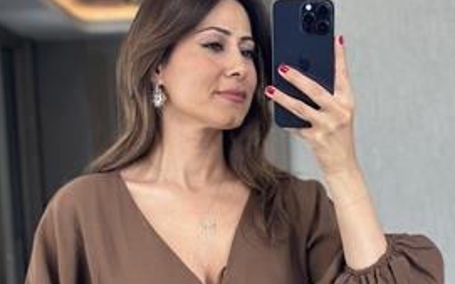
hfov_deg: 21.9
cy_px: 313
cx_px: 232
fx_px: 1177
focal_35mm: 95
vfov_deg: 13.5
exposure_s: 1/121
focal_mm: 6.86
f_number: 1.78
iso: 125
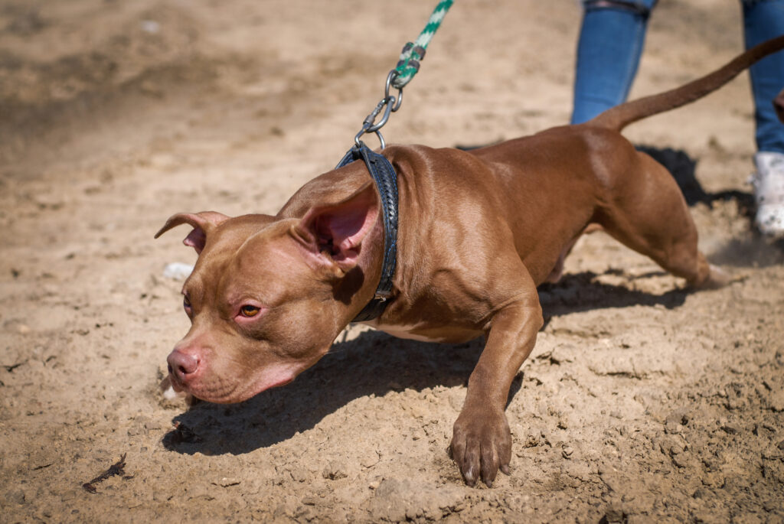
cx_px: 392
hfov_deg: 27.0
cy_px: 262
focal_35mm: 75
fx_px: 1635
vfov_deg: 18.2
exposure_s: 1/1250
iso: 100
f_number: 2.2
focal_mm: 50
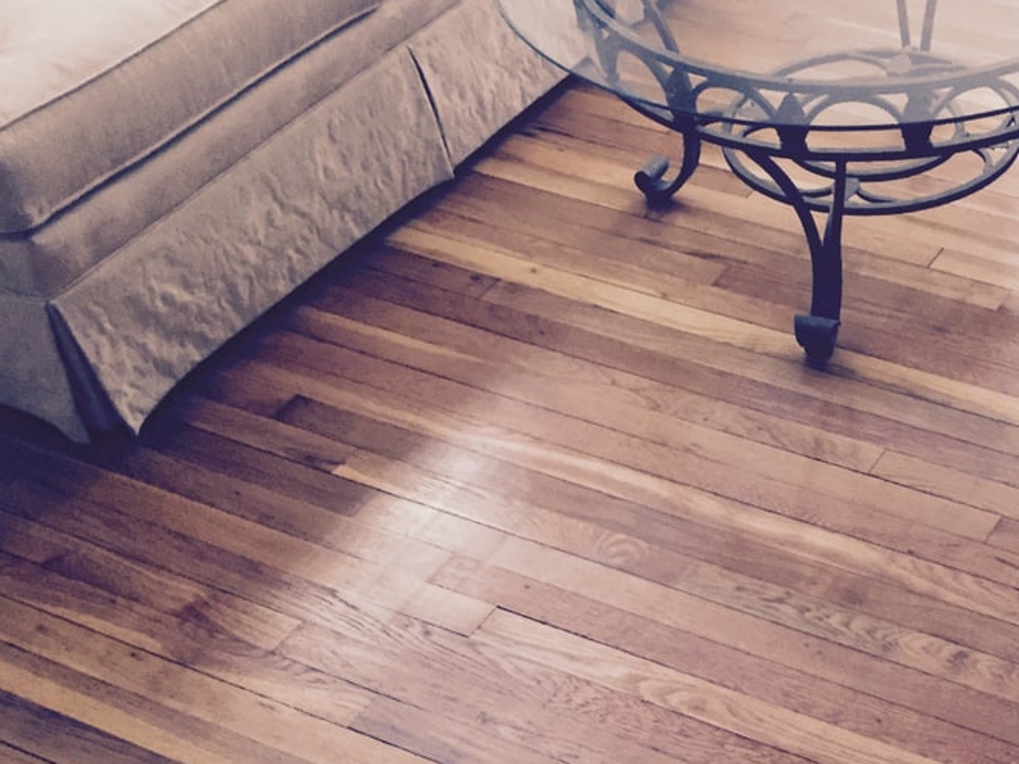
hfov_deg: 31.4
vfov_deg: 25.0
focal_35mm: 58
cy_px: 535
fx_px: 1707
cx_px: 949
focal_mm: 4.15
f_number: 2.2
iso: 200
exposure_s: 1/30
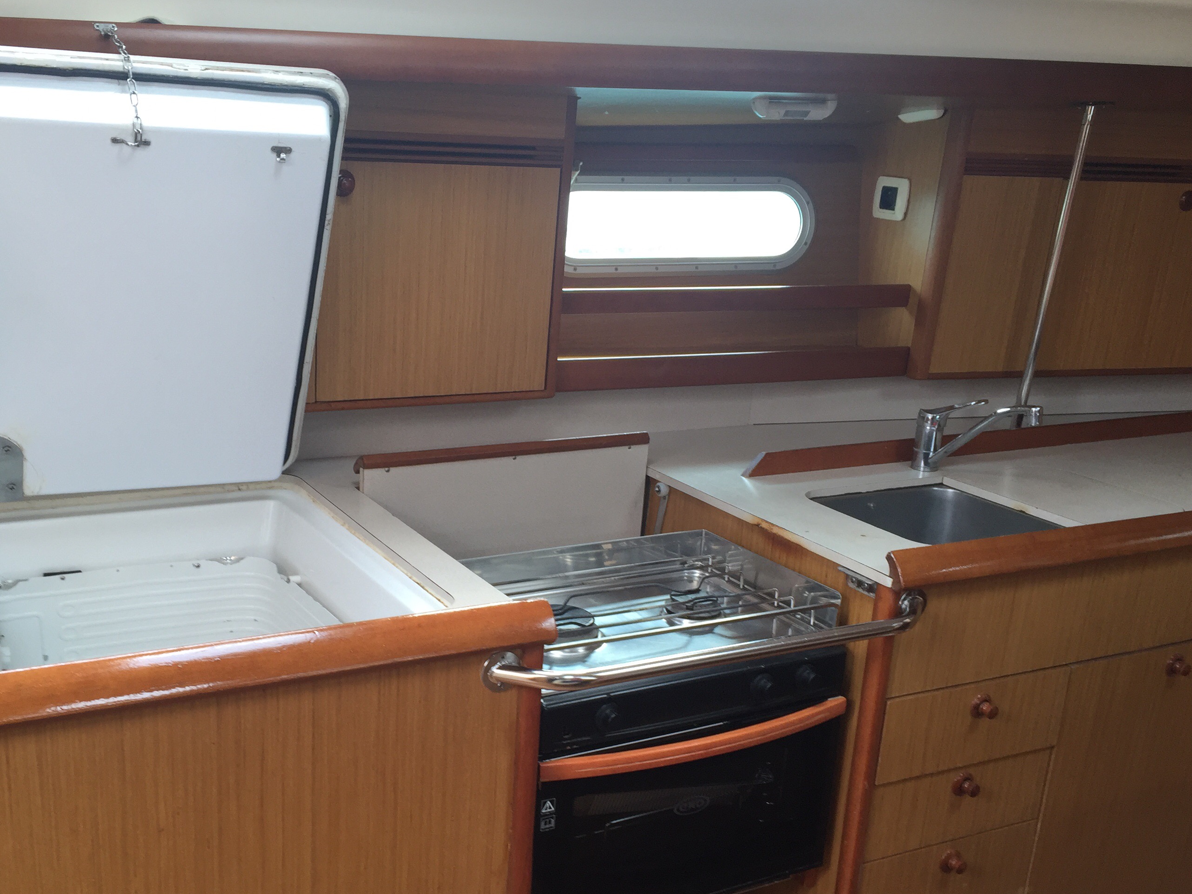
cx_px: 492
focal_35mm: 37
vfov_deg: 38.4
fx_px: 1274
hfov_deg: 49.9
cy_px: 554
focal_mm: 4.15
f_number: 2.2
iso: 40
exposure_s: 1/50
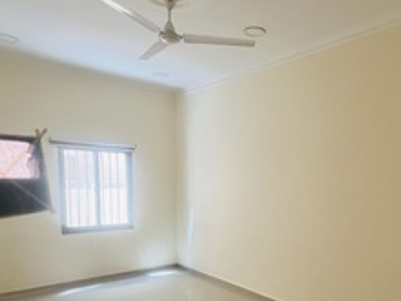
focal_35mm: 27
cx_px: 260
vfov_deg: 49.9
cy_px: 214
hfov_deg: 64.0
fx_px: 313
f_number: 1.8
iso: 320
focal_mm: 1.57
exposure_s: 1/60
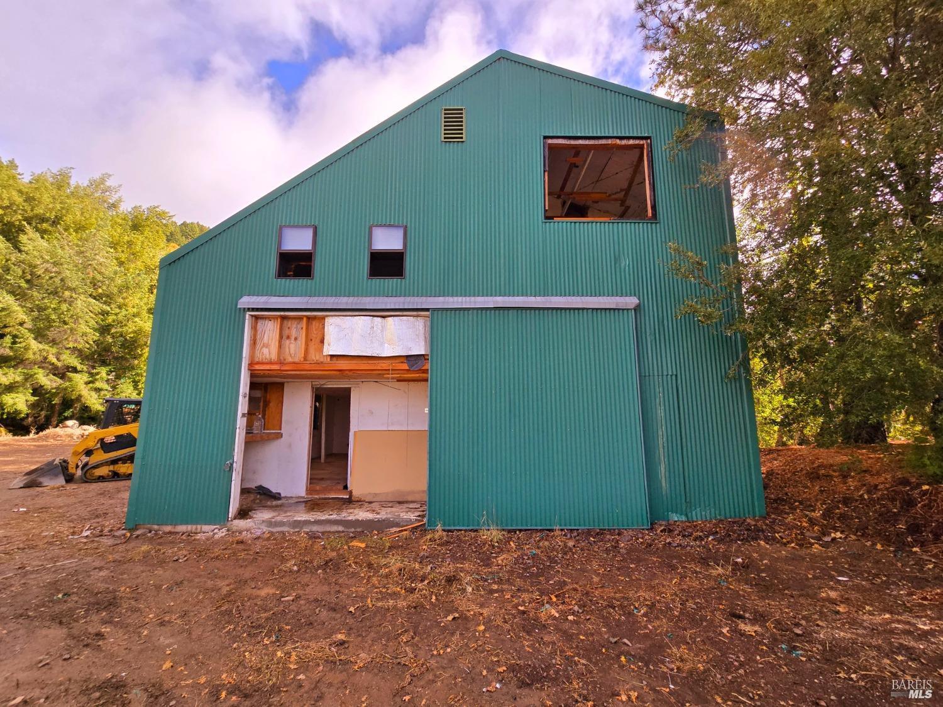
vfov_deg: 89.9
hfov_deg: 106.2
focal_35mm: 13
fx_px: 354
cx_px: 472
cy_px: 354
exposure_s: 1/2000
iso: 125
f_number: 2.2
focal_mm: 2.2
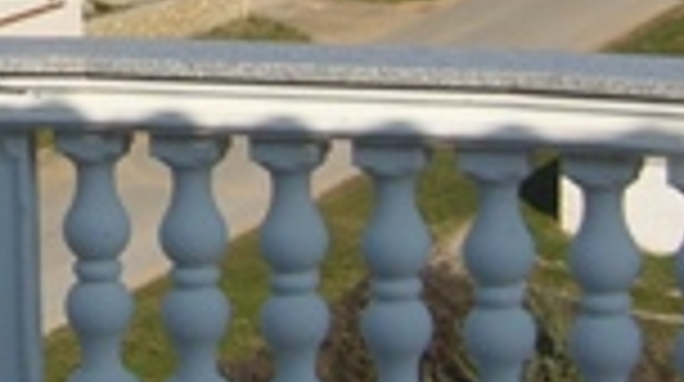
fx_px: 2916
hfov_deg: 13.0
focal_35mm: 161
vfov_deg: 7.4
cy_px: -225
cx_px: -162
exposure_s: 1/500
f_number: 5.6
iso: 80
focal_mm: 5.8
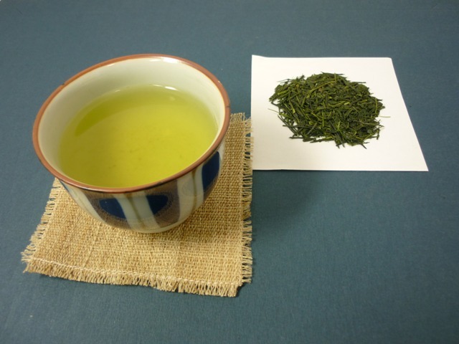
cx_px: 230
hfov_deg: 55.4
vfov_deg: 42.9
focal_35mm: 33
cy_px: 172
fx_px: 438
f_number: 2.8
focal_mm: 5.5
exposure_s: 1/8
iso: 80
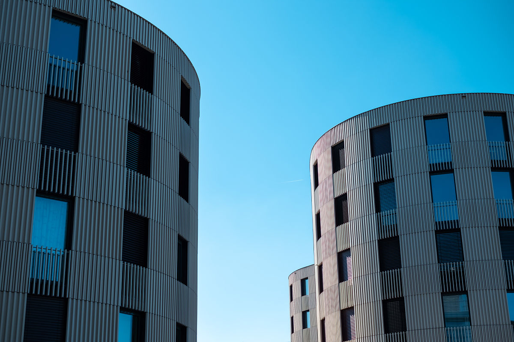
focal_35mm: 53
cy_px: 171
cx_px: 257
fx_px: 757
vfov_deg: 25.5
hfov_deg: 37.5
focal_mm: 35
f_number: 2.5
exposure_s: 1/4000
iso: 200
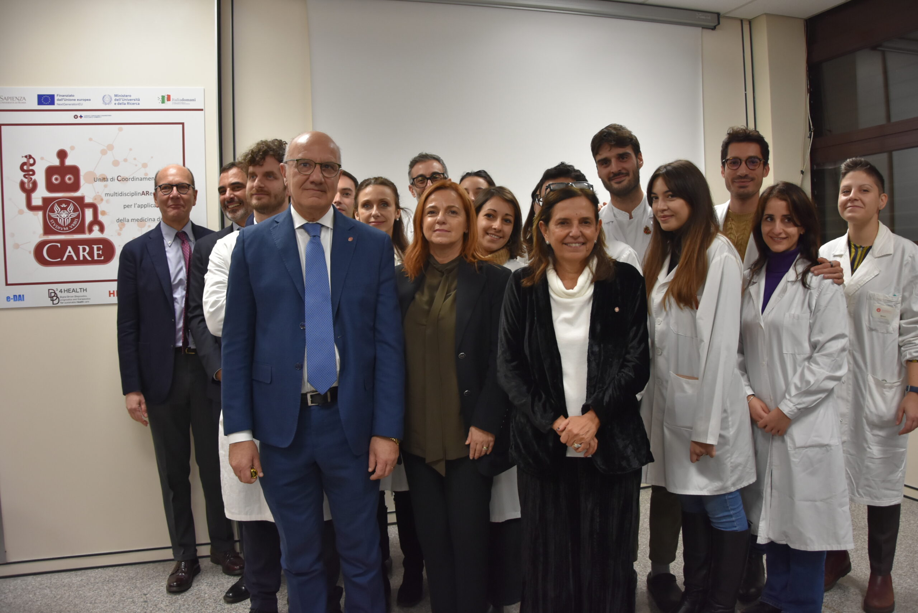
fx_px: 1339
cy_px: 306
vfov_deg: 25.8
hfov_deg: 37.8
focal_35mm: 52
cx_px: 459
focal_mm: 35
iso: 800
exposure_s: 1/100
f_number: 5
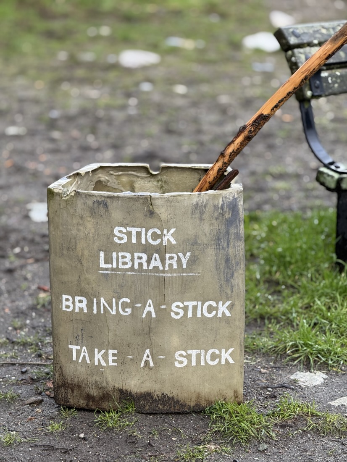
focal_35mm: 120
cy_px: 231
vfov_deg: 16.4
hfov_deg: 12.4
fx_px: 1603
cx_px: 174
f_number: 2.8
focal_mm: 15.66
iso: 50
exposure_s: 1/104
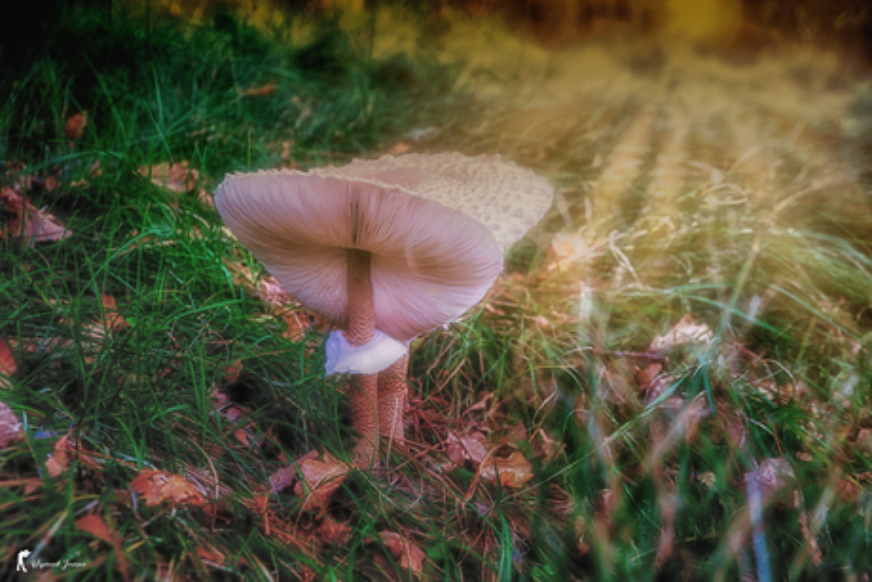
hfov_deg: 37.8
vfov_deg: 25.8
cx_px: 436
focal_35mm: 52
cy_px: 291
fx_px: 1272
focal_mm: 35
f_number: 4
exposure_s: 1/125
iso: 100
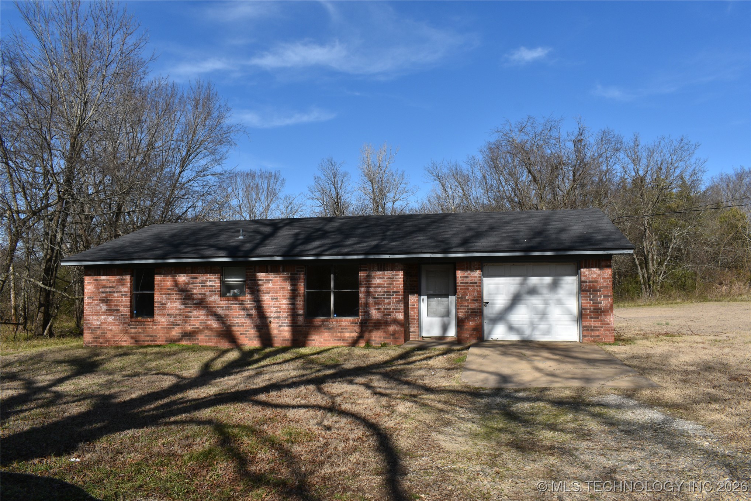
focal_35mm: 27
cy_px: 250
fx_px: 563
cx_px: 376
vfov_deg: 47.9
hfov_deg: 67.4
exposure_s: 1/400
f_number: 10
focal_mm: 18
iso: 200
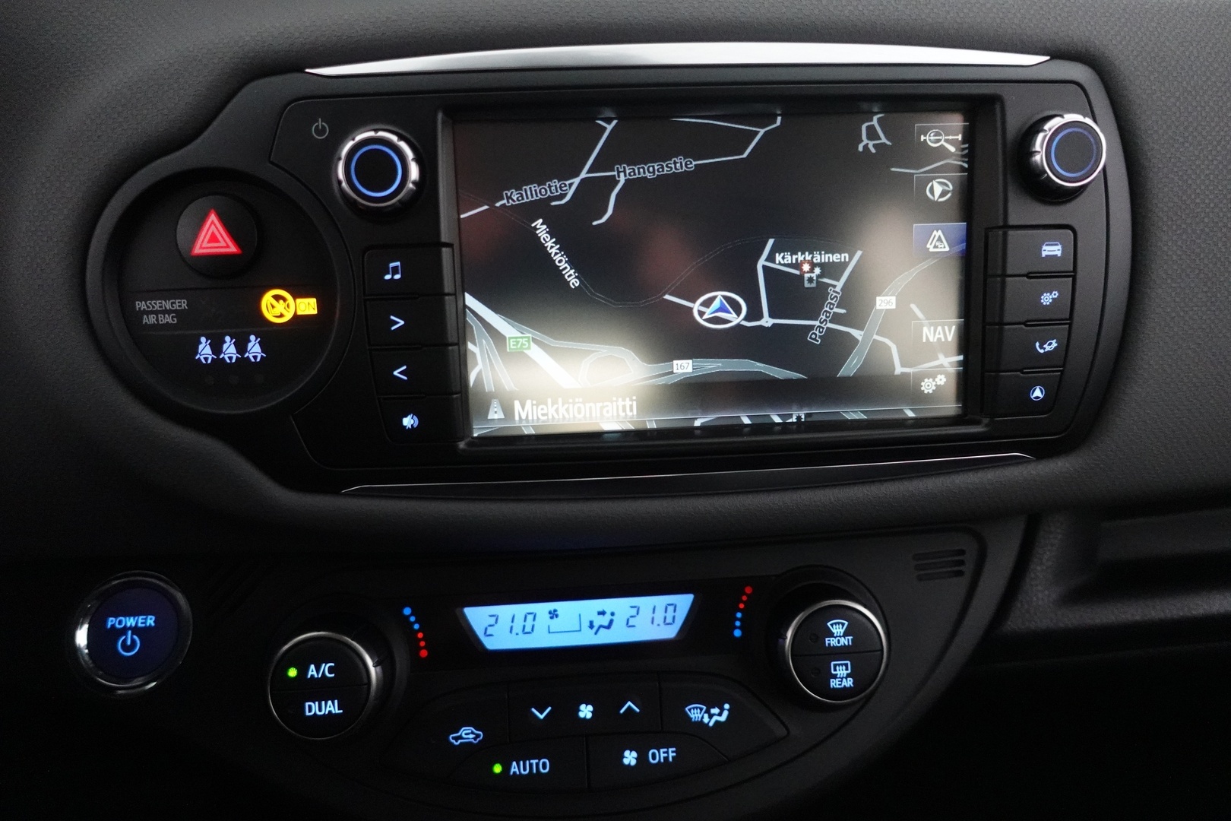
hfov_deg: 73.7
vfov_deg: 53.1
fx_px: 821
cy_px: 410
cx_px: 616
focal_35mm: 24
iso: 3200
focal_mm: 9.4
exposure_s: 1/200
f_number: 1.8
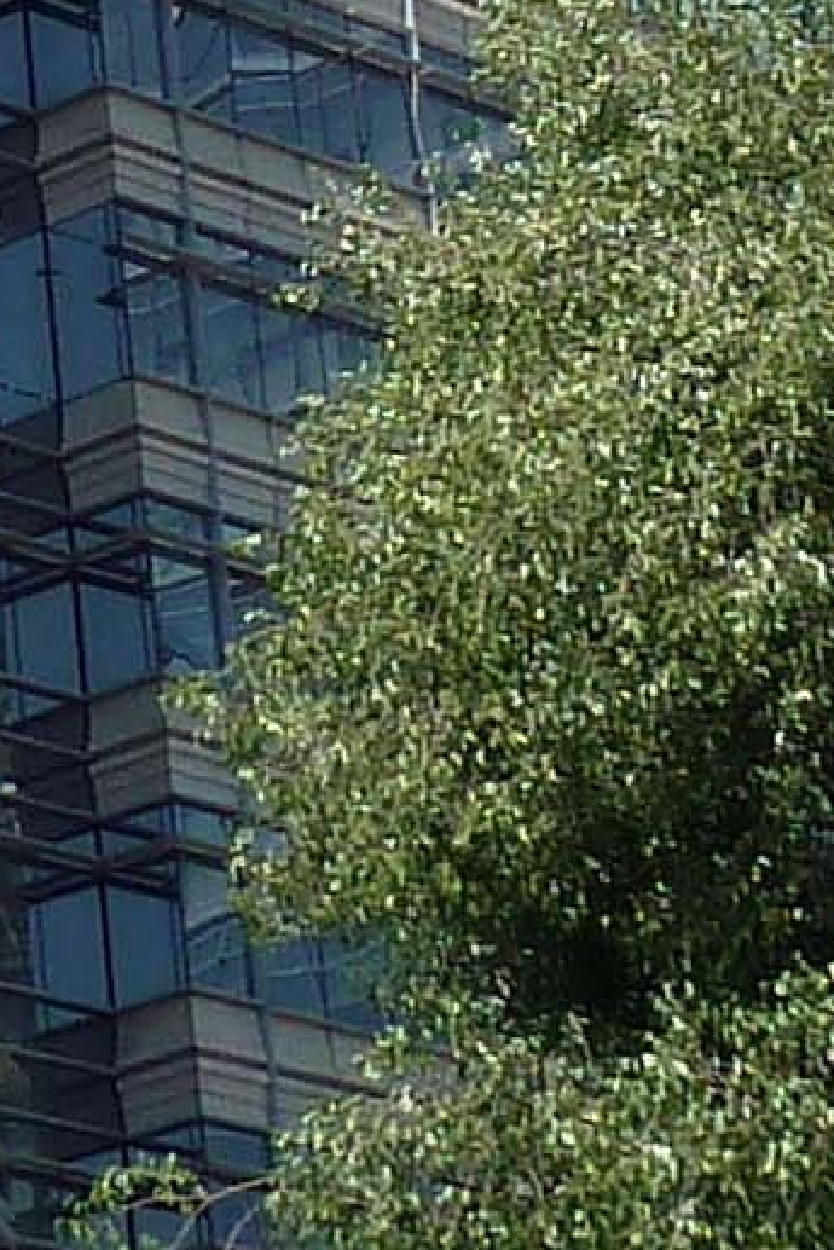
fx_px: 6980
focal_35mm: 201
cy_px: -704
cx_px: -962
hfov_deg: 6.6
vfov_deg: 9.9
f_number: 3.3
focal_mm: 4.1
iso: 80
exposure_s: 1/500
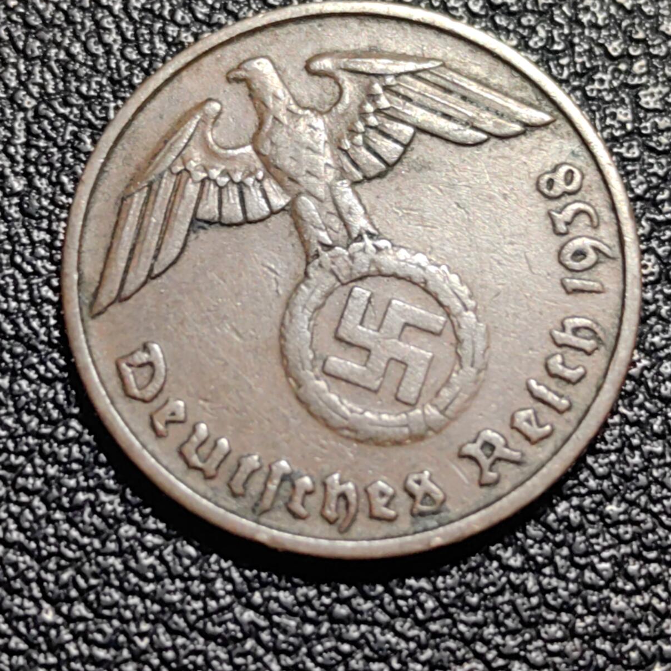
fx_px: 2193
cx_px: 344
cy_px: 245
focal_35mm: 100
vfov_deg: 17.4
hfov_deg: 17.4
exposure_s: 1/100
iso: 64
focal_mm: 5.75
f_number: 2
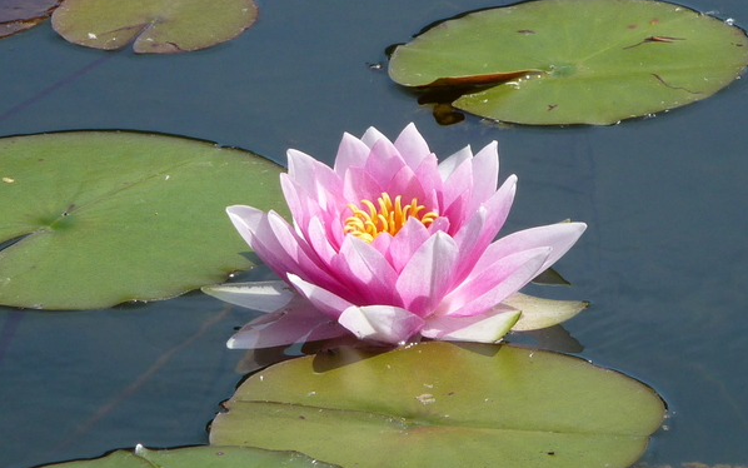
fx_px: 10235
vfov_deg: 2.6
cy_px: 262
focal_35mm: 502
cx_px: 374
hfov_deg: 4.2
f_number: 4.9
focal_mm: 47
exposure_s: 1/400
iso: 100
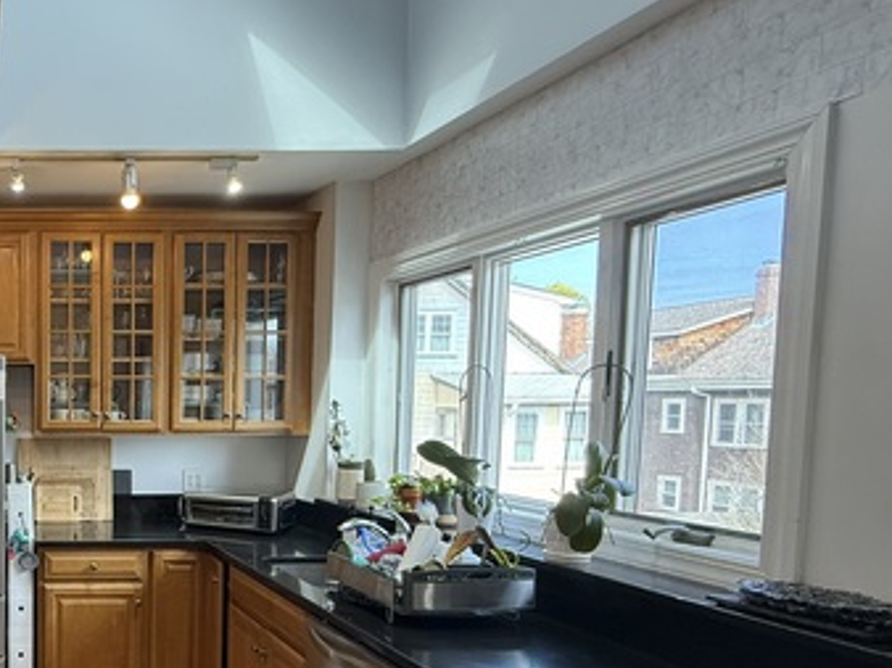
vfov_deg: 47.2
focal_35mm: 29
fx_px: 747
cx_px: -11
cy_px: 455
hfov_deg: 49.6
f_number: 2.2
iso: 200
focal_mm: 2.22
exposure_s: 1/120
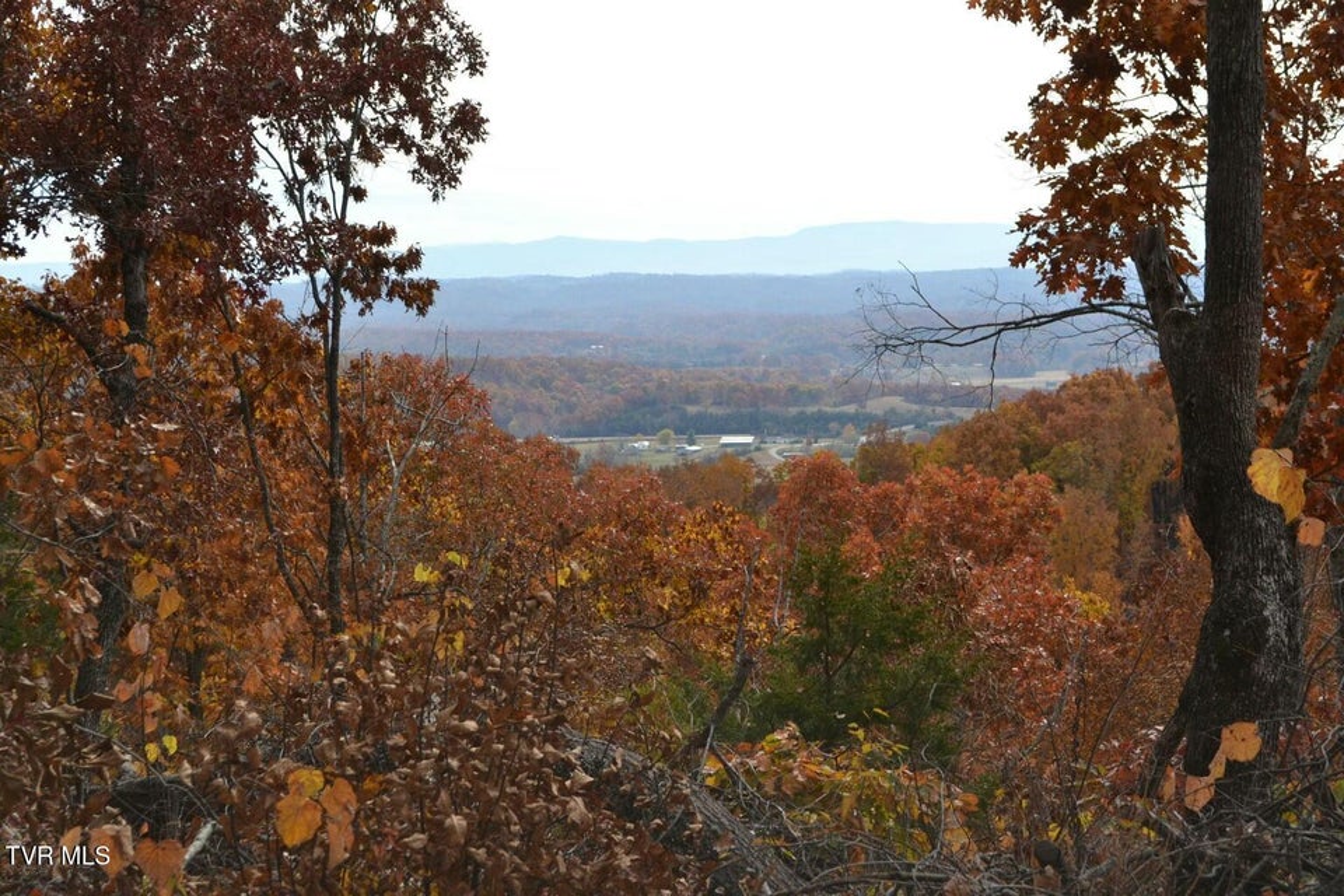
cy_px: 448
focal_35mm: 60
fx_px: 2240
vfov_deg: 22.6
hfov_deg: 33.4
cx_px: 672
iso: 100
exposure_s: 1/200
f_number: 7.1
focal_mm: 40
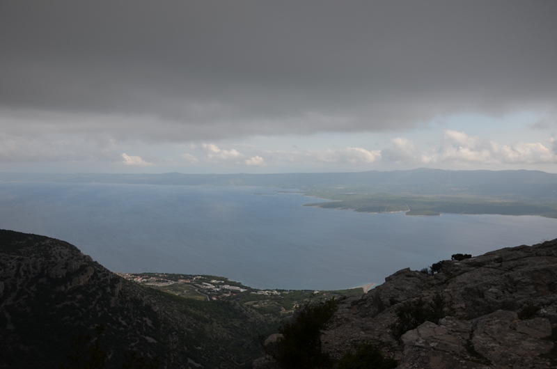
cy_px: 184
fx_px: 486
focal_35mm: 32
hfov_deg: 59.6
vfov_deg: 41.5
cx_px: 278
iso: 200
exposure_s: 1/250
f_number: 8
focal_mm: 21
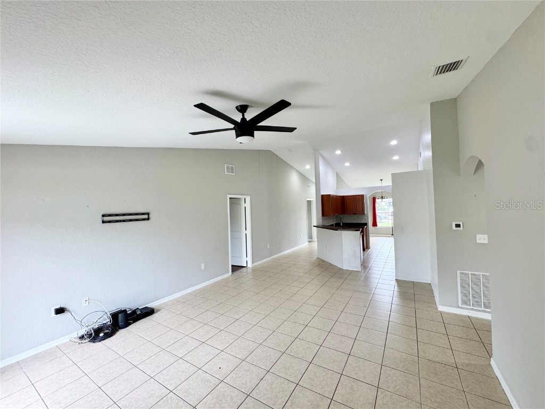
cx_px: 272
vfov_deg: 85.7
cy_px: 204
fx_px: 220
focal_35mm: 14
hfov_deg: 102.1
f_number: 2.2
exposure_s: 1/120
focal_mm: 2.22
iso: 160
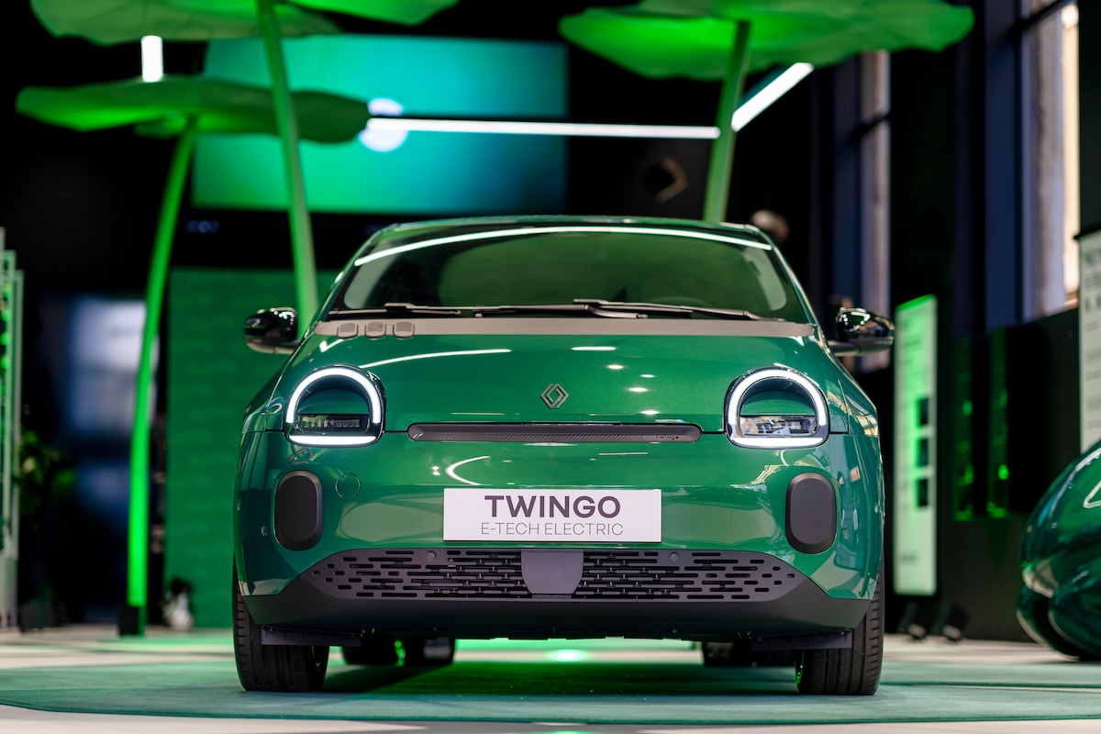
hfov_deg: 23.9
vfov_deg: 16.1
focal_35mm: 85
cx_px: 550
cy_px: 367
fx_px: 2599
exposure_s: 1/250
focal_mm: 85
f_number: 1.6
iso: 250
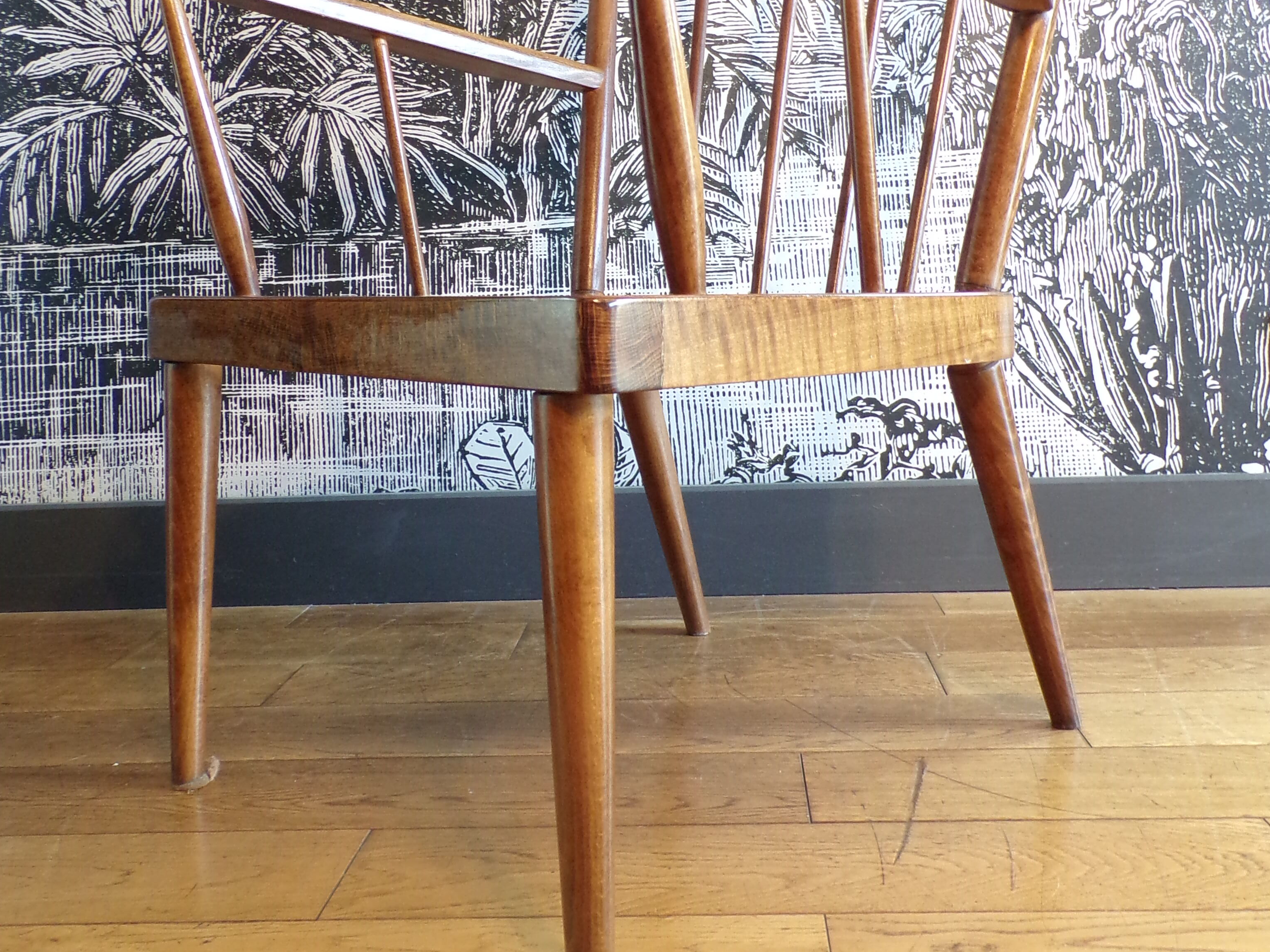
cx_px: 650
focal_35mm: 36
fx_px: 1321
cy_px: 221
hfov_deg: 51.3
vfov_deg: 38.5
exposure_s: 1/17
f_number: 3
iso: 214
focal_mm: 4.3
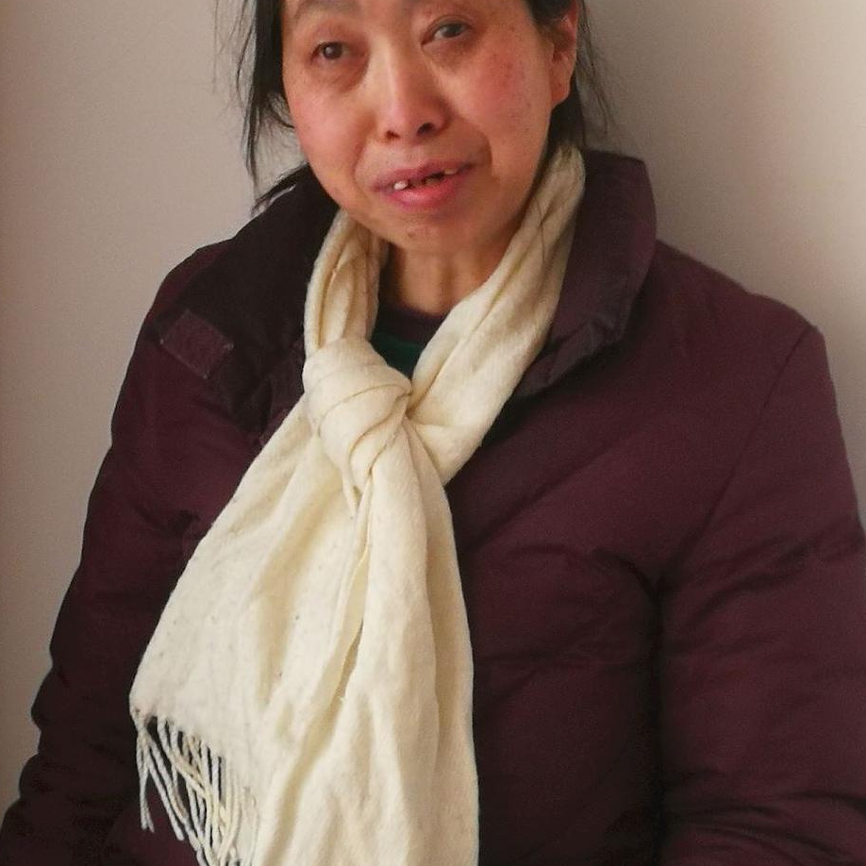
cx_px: 413
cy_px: 390
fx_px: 2944
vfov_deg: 16.7
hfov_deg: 16.7
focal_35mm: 104
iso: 320
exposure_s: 1/25
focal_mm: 3.95
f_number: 2.2
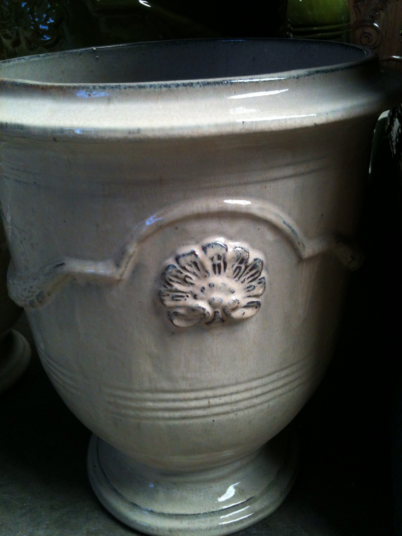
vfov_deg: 52.6
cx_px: 201
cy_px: 268
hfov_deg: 40.7
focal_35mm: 35
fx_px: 542
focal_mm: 3.85
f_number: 2.8
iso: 125
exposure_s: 1/120
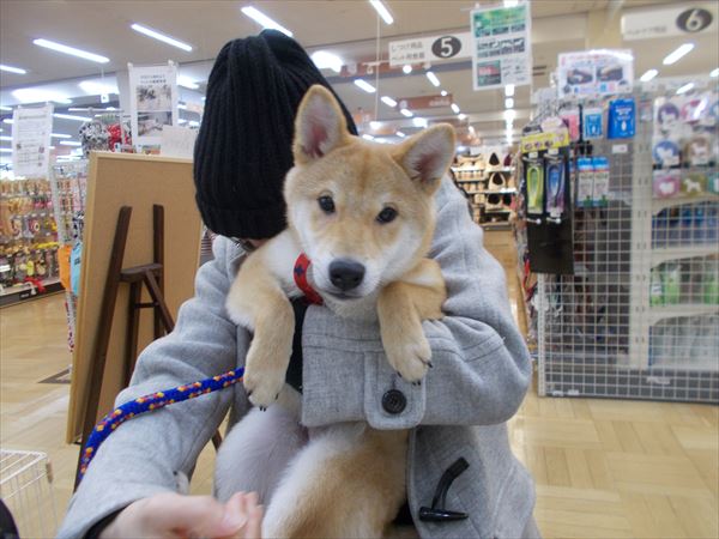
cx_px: 360
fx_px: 540
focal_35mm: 26
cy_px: 270
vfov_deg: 53.1
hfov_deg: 67.3
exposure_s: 1/25
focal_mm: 4.6
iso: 140
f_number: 3.2
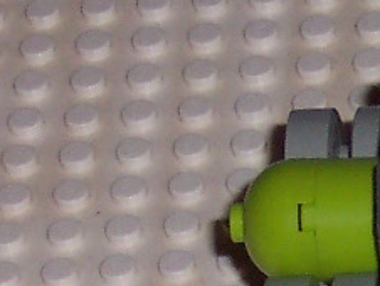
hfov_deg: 3.2
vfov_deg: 2.5
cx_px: 974
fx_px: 6648
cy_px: 474
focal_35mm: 605
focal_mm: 17.6
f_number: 4.8
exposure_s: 1/90
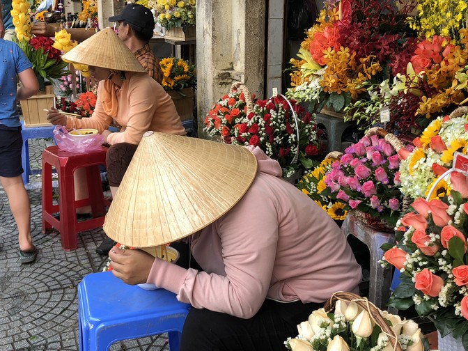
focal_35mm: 42
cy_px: 196
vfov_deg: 34.3
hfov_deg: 44.7
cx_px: 268
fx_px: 568
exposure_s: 1/170
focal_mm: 3.99
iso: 20
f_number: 1.8
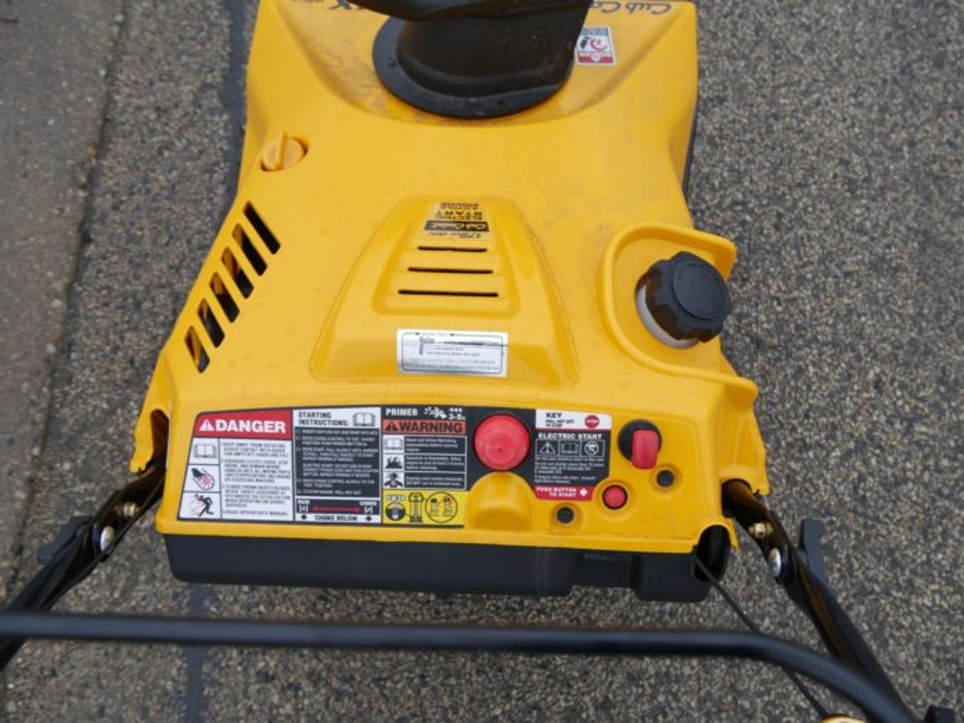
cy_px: 362
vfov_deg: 46.8
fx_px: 835
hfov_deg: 60.0
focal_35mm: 30
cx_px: 482
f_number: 4.5
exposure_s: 1/125
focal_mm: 15
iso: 200
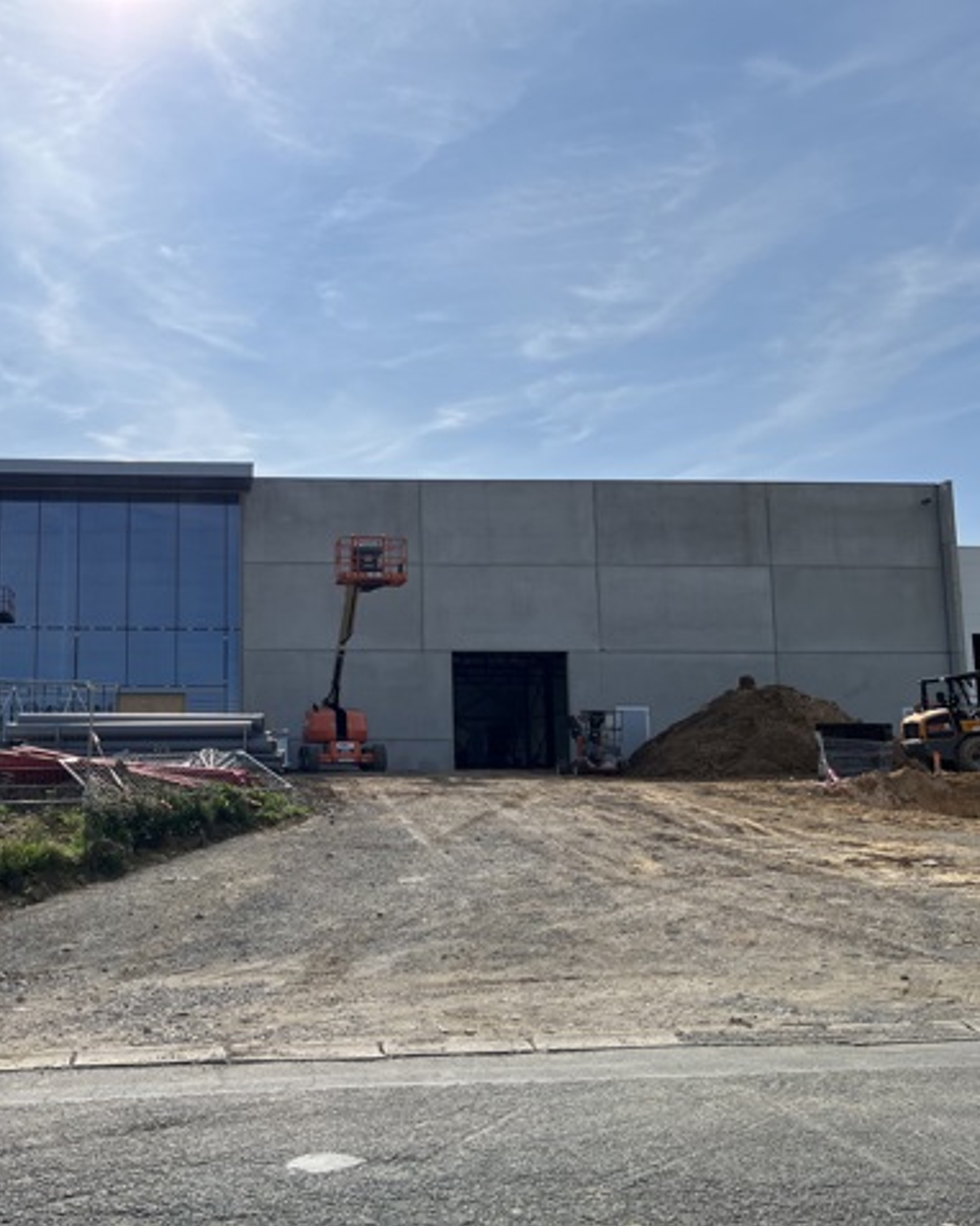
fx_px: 1233
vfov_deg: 52.9
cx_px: 285
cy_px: 613
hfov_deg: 42.4
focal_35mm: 34
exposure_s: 1/11364
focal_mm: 5.7
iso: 50
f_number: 1.5
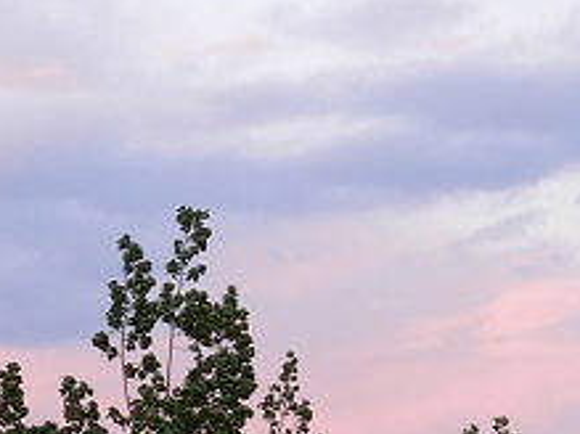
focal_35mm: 308
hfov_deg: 6.4
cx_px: 45
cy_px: 381
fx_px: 5158
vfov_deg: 4.8
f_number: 4
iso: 79
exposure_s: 1/22.6
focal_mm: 17.2
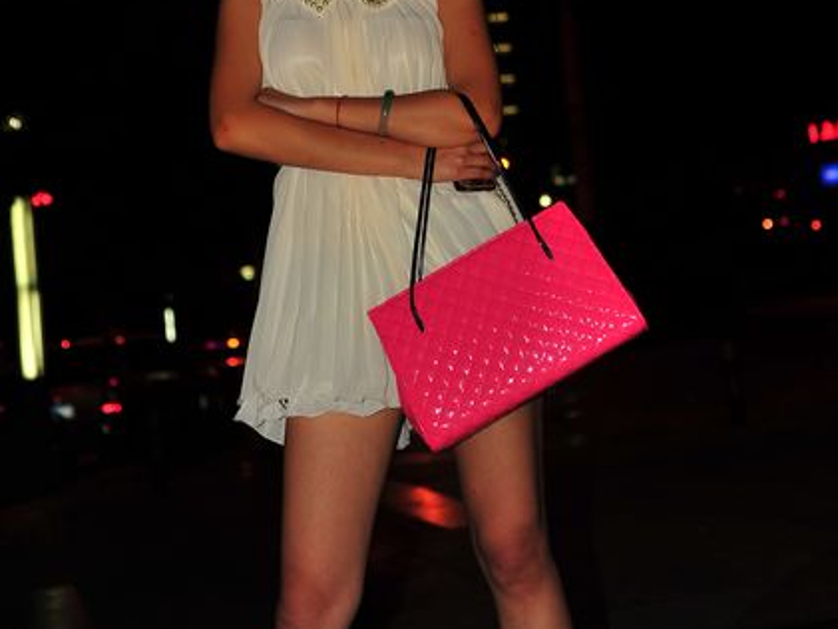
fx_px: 1768
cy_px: 20
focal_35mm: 73
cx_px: 422
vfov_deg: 19.7
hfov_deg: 26.7
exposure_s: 1/100
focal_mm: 50
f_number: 4
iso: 200
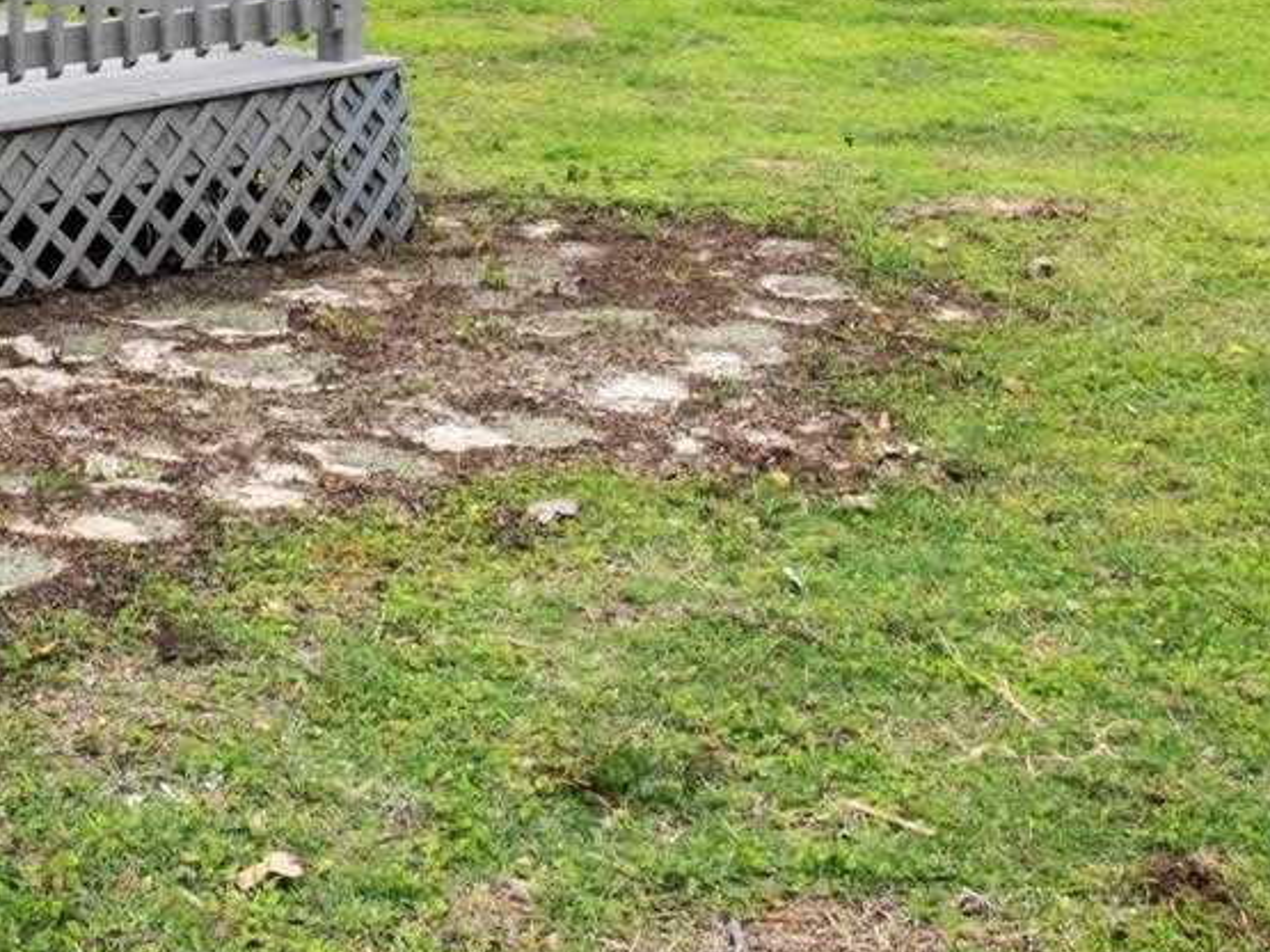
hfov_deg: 29.0
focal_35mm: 65
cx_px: 220
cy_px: -340
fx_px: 2384
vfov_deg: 20.3
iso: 800
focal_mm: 10
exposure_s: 1/15
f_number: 8
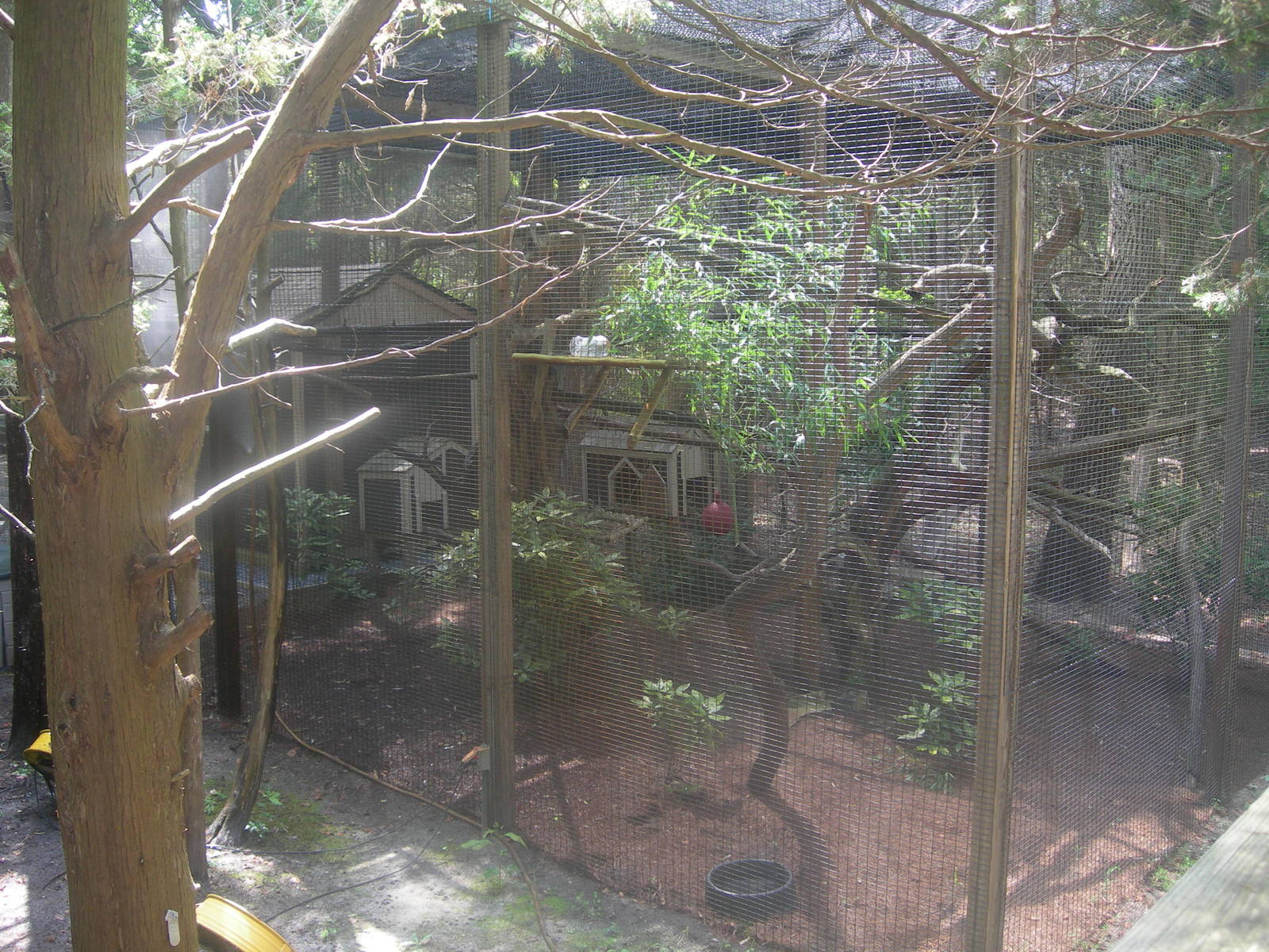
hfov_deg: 49.0
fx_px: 1393
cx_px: 634
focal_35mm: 38
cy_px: 476
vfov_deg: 37.7
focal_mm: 7.8
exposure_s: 1/30
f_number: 2.8
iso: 57
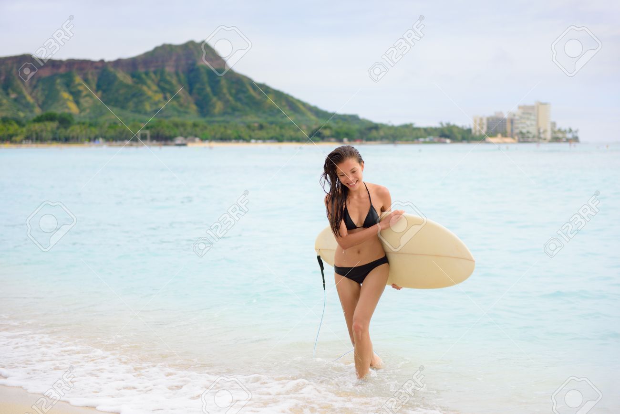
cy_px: 207
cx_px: 310
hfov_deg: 28.8
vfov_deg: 19.5
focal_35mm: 70
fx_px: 1206
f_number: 3.2
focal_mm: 70
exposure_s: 1/1600
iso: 250
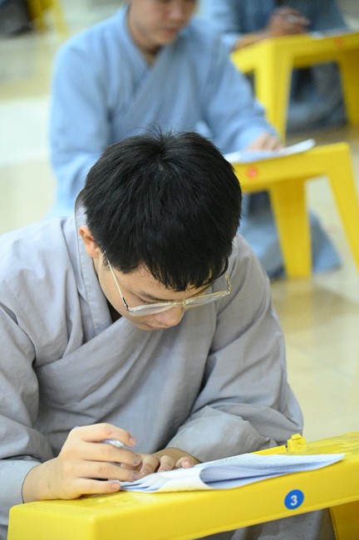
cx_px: 180
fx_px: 1799
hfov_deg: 11.4
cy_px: 270
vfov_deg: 17.1
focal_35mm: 120
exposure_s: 1/200
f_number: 4
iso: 20000
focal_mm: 120
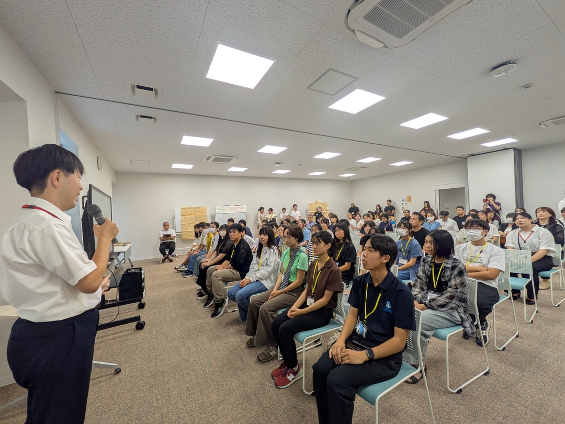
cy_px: 212
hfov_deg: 102.0
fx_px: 229
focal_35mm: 14
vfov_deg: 85.7
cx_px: 282
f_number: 2.2
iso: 84
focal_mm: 1.83
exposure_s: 1/120
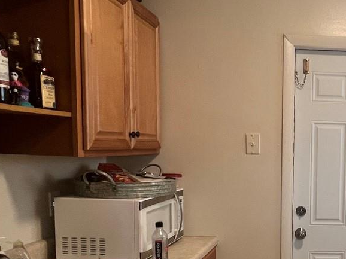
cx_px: 338
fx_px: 360
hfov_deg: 44.5
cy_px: 186
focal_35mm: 36
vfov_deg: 38.8
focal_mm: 1.57
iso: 125
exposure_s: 1/60
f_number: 1.8
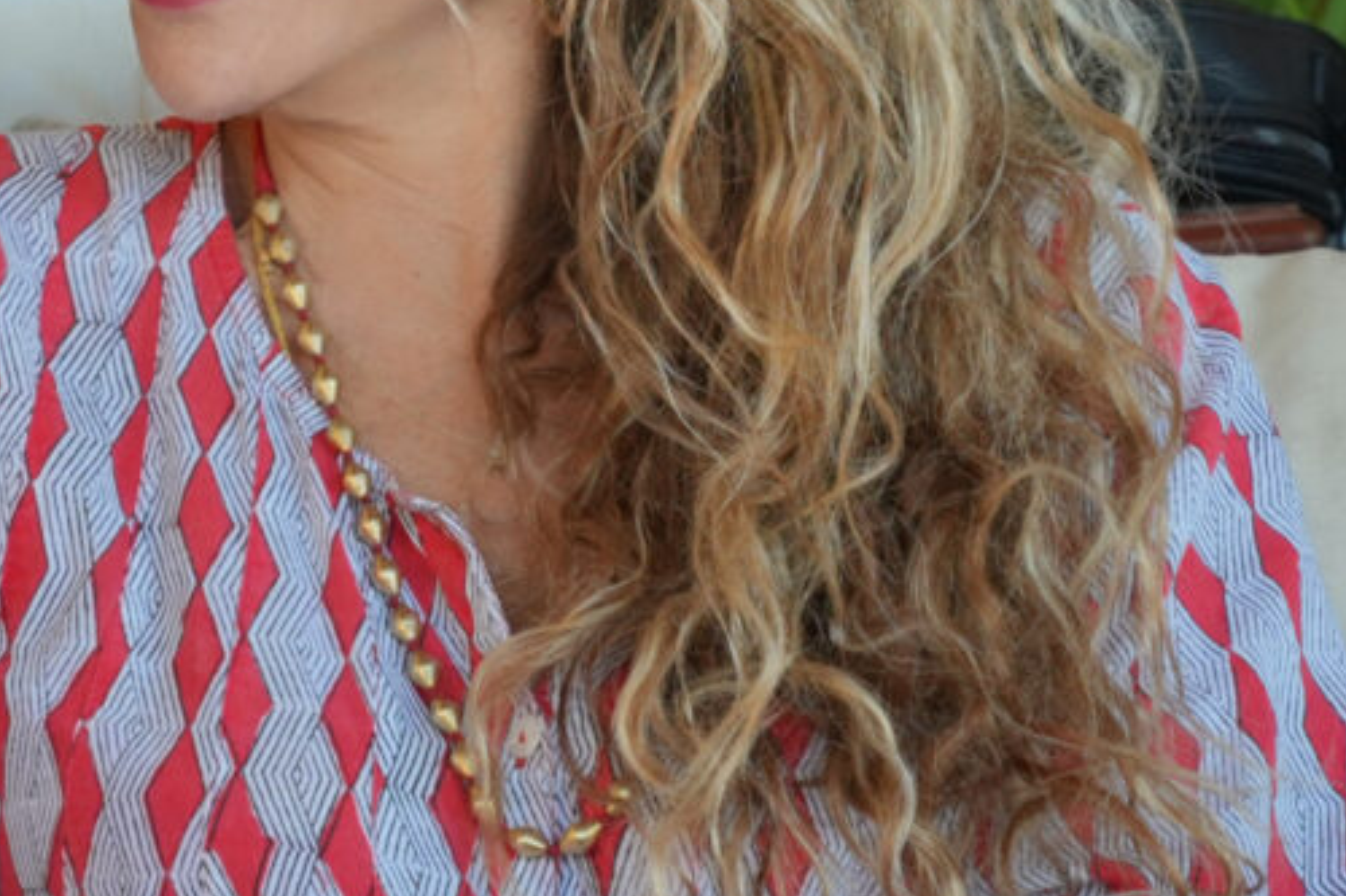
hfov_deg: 8.1
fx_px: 9530
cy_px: 168
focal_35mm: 255
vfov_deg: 5.4
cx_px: 331
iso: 800
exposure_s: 1/50
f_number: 5.6
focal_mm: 70
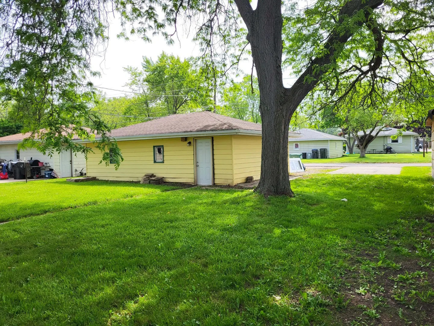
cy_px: 163
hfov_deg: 67.3
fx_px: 326
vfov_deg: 53.1
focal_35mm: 26
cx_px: 217
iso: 40
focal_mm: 5.4
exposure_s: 1/1276
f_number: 1.8
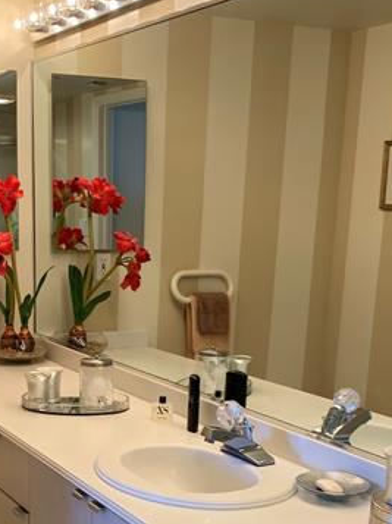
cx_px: 98
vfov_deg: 33.2
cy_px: 432
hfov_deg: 25.7
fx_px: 847
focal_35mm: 56
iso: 100
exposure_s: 1/120
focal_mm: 4.25
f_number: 1.8
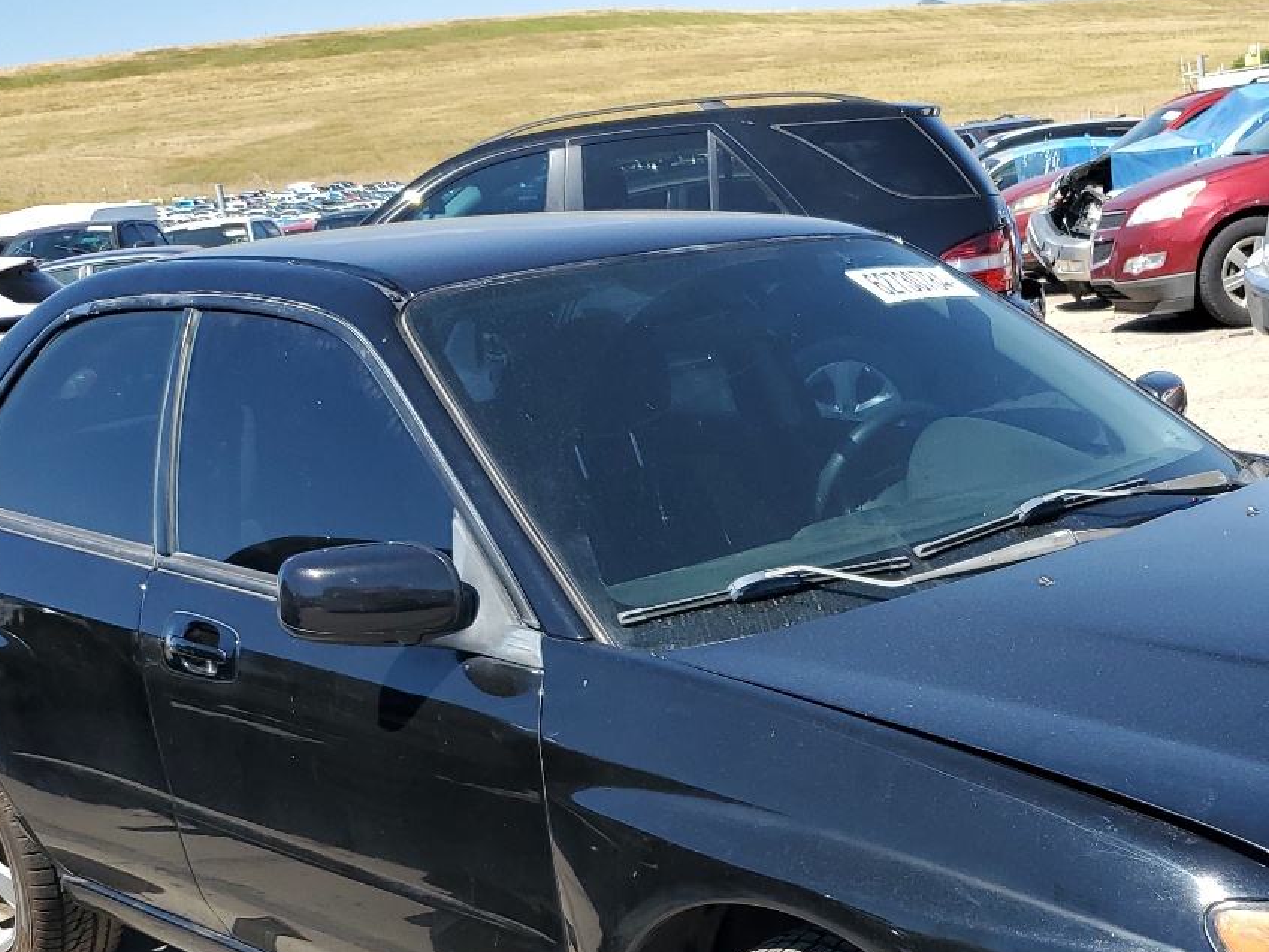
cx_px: 910
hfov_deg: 38.2
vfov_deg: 28.6
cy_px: 840
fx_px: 1797
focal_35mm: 49
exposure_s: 1/2000
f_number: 1.5
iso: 50
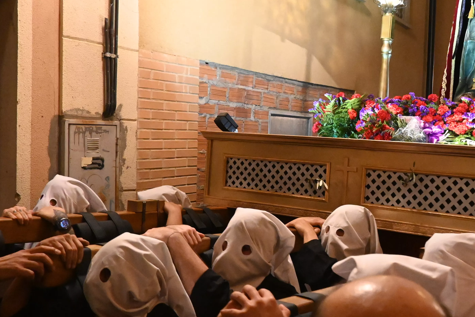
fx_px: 633
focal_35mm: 48
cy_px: 162
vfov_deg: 28.1
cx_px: 333
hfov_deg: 40.4
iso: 6400
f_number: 4.5
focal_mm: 16
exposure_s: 1/80
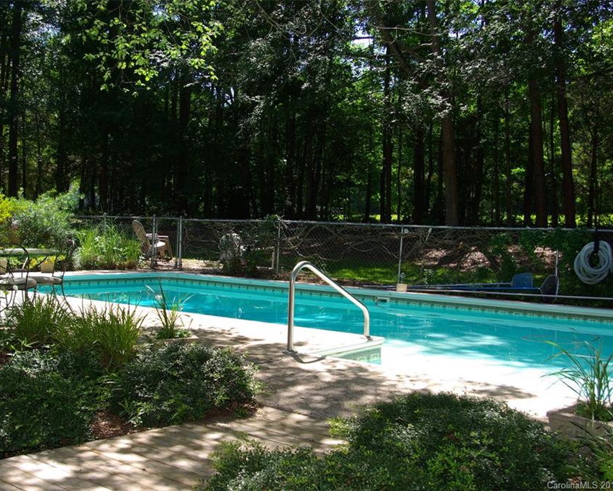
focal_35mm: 44
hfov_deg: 41.9
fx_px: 798
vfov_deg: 34.2
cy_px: 246
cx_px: 257
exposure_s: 1/125
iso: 100
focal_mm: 26
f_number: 5.6
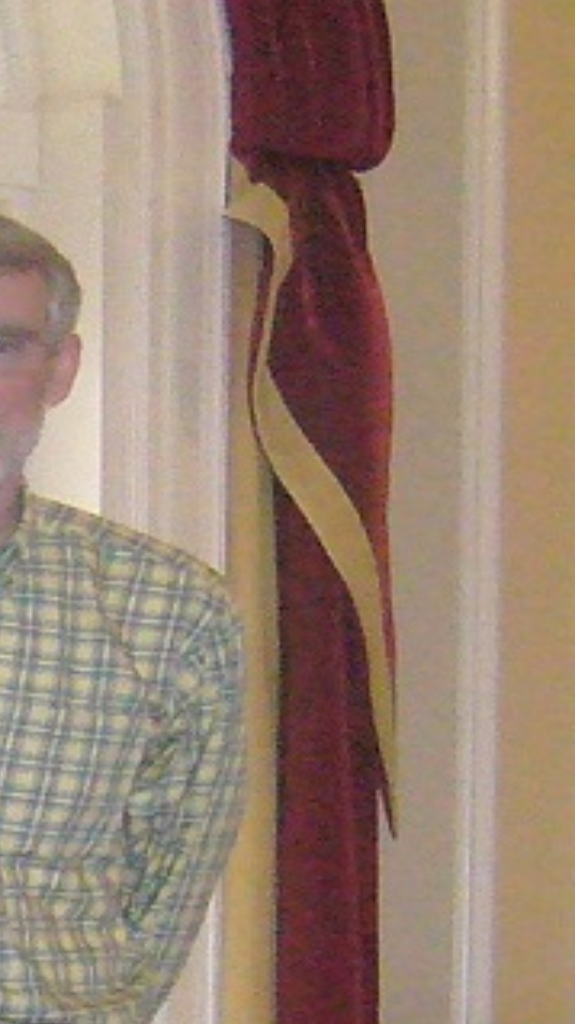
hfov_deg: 7.7
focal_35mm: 153
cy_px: 1005
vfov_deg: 13.9
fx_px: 4155
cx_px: -456
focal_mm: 5.8
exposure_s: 1/60
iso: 400
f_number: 2.8
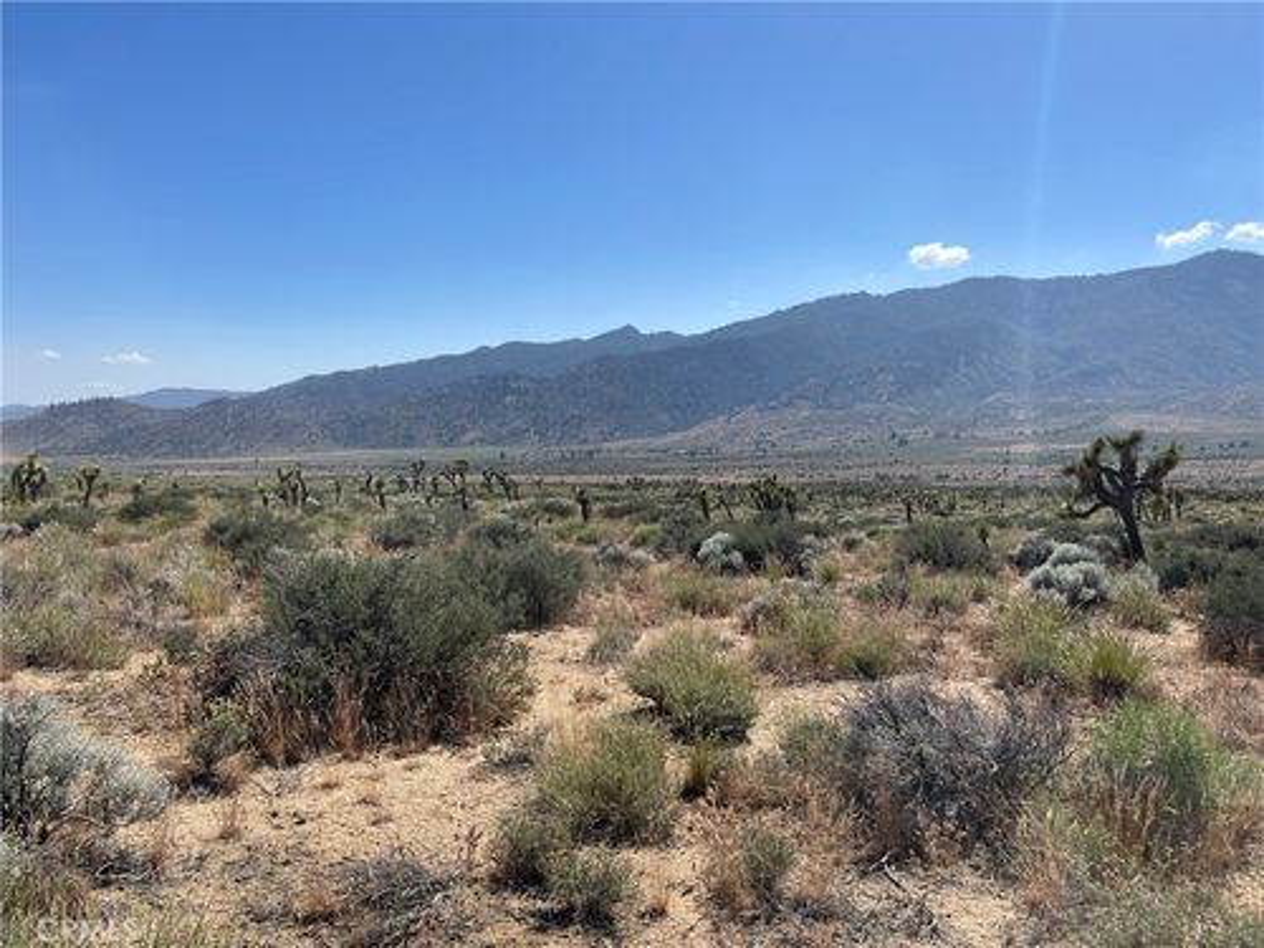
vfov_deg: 53.1
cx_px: 632
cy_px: 474
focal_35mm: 26
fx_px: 949
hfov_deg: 67.3
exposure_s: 1/7407
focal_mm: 5.1
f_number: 1.6
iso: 50
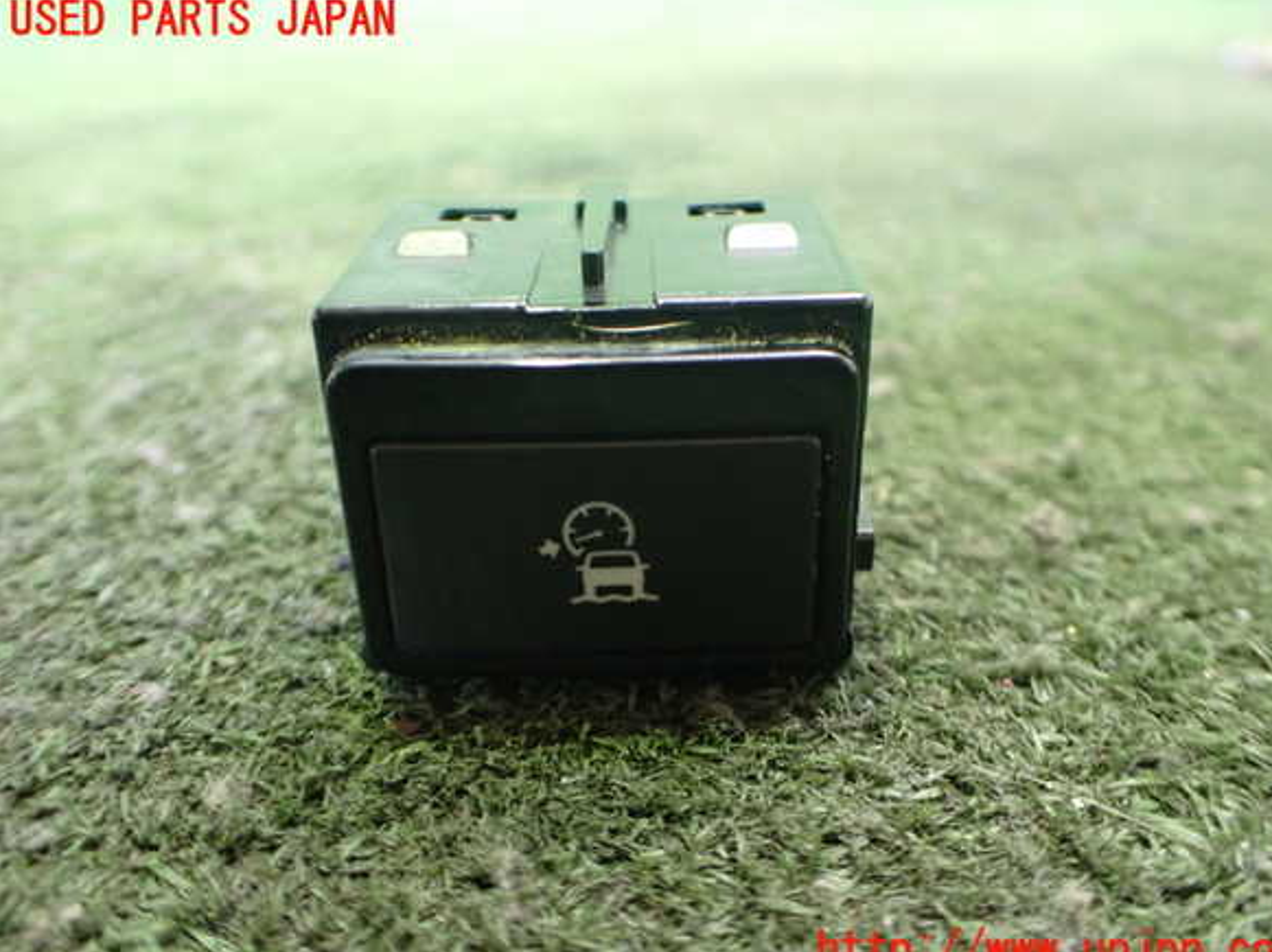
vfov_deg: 45.4
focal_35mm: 31
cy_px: 486
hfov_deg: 58.4
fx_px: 1138
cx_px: 655
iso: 1000
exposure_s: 1/30
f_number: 2.3
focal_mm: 5.4
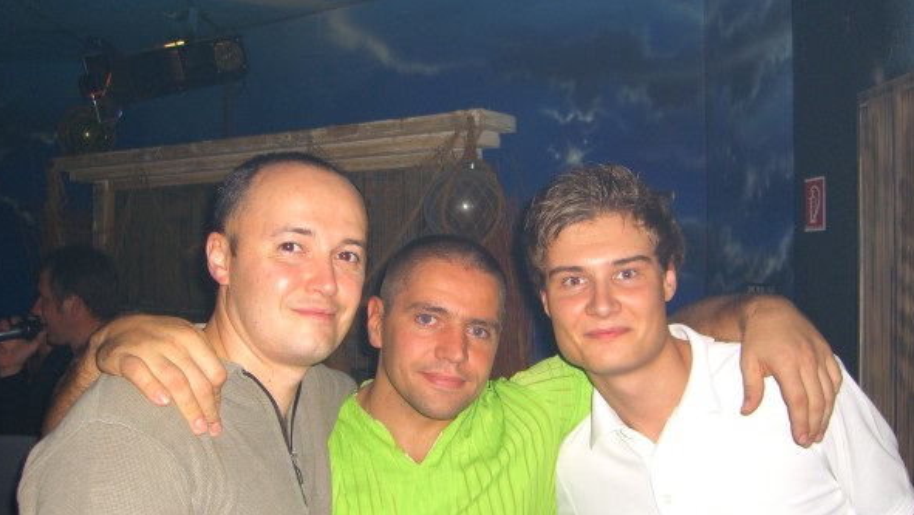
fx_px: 1018
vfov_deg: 28.4
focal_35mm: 42
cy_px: 260
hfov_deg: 48.3
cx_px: 455
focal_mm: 7.9
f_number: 2.8
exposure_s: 1/60
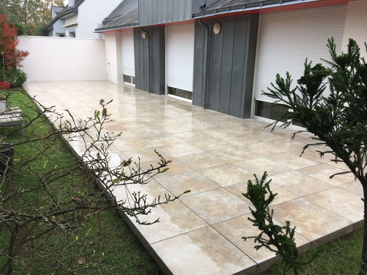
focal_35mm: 29
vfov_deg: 48.2
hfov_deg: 61.7
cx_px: 184
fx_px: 307
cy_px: 138
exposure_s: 1/50
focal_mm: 4.15
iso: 32
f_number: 2.2
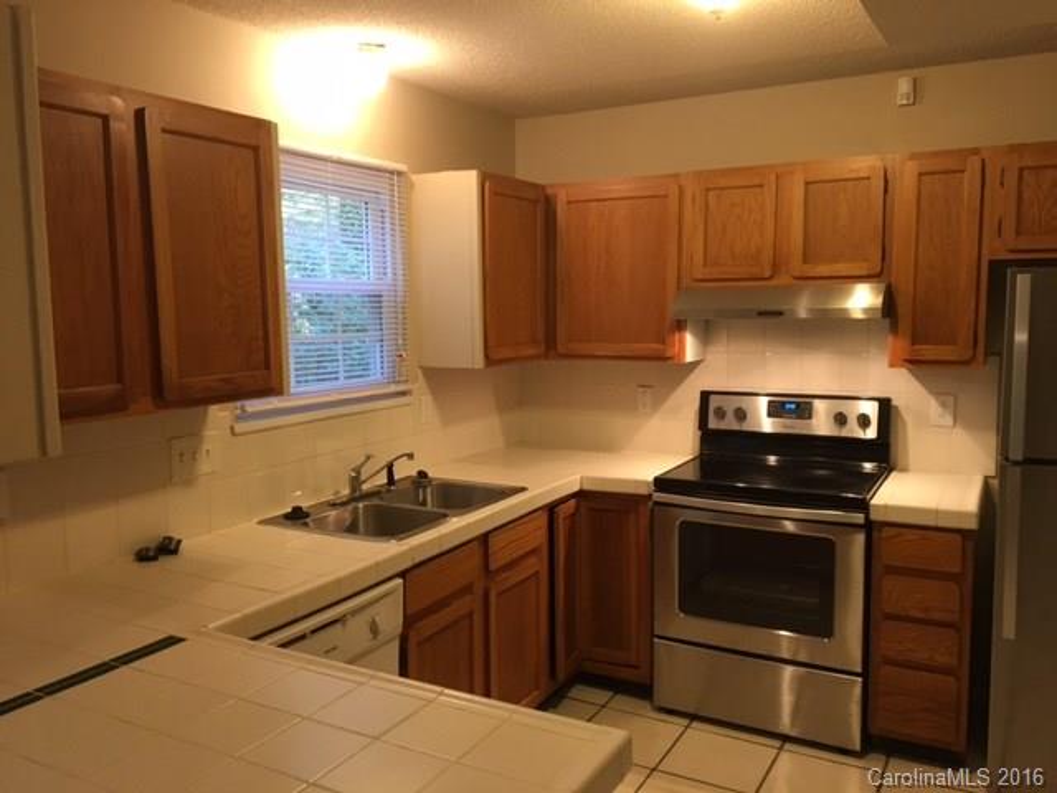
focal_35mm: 29
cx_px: 528
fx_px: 886
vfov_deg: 48.2
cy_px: 396
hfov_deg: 61.7
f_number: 2.2
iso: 100
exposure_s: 1/30
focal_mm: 4.15
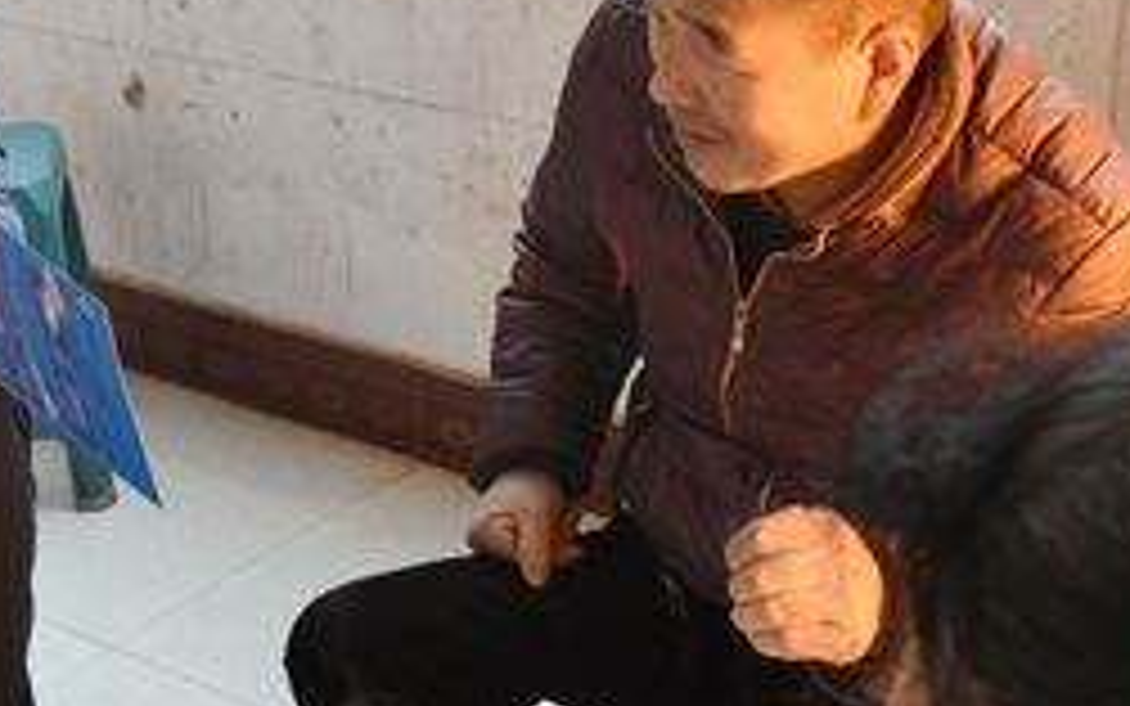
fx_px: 2249
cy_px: 400
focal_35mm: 73
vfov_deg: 17.9
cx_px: 167
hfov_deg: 27.4
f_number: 5
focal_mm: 30
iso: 2500
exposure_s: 1/100
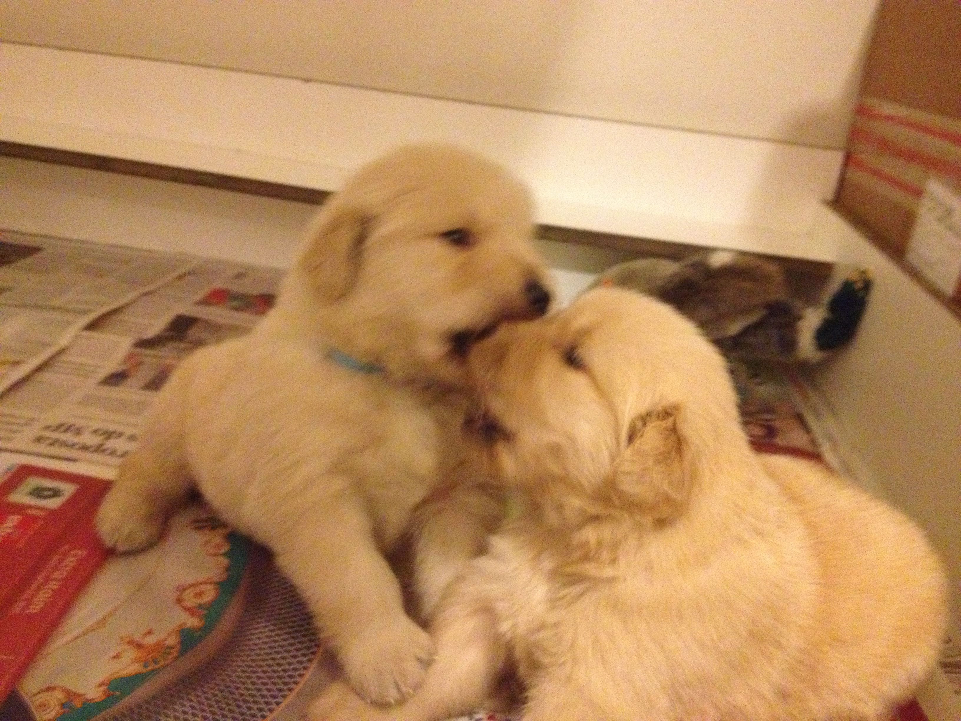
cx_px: 480
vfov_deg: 40.7
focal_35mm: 35
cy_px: 360
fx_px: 972
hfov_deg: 52.6
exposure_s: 1/15
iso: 800
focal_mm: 4.28
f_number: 2.4
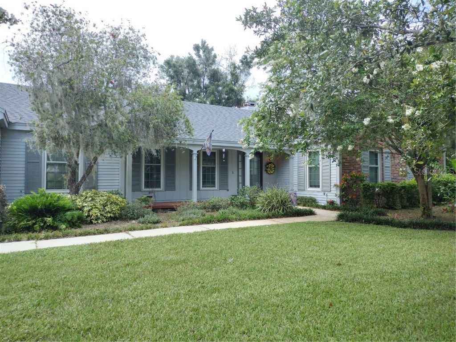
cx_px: 228
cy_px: 171
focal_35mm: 27
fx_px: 356
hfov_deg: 65.3
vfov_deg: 51.4
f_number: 1.7
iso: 100
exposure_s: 1/1293
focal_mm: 4.71
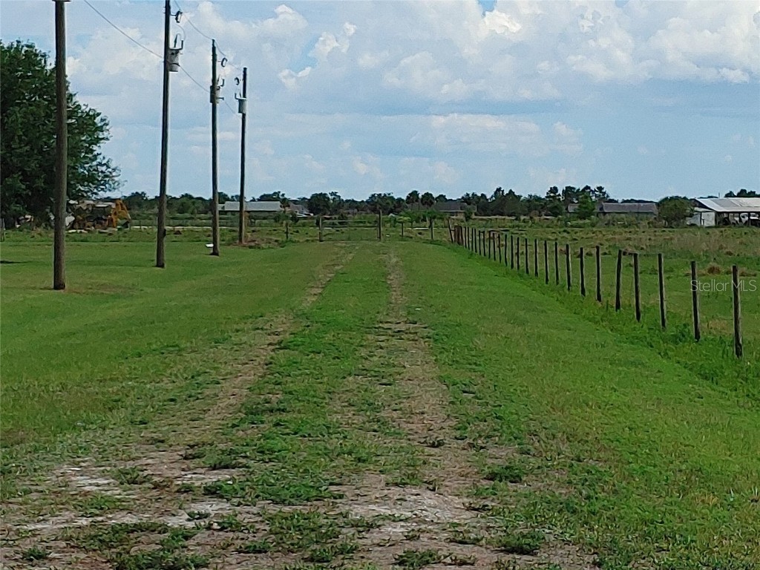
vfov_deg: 11.7
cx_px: 380
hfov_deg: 15.5
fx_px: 2788
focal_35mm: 127
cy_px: 285
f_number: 1.8
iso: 50
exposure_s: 1/1282
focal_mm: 4.81
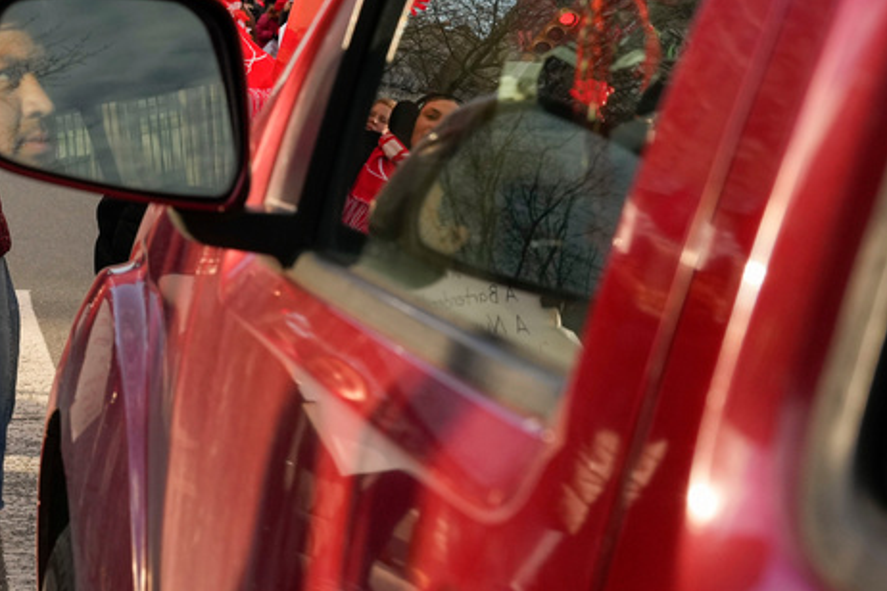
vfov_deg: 14.6
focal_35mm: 93
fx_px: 2291
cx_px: -6
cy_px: 141
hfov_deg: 21.1
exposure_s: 1/1250
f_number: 5.6
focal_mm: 42
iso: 640
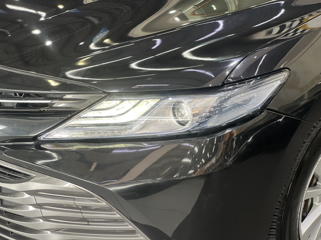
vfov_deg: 19.1
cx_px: 160
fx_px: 714
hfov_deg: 25.3
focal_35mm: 77
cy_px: 120
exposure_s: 1/33
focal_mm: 9
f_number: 2.8
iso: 160
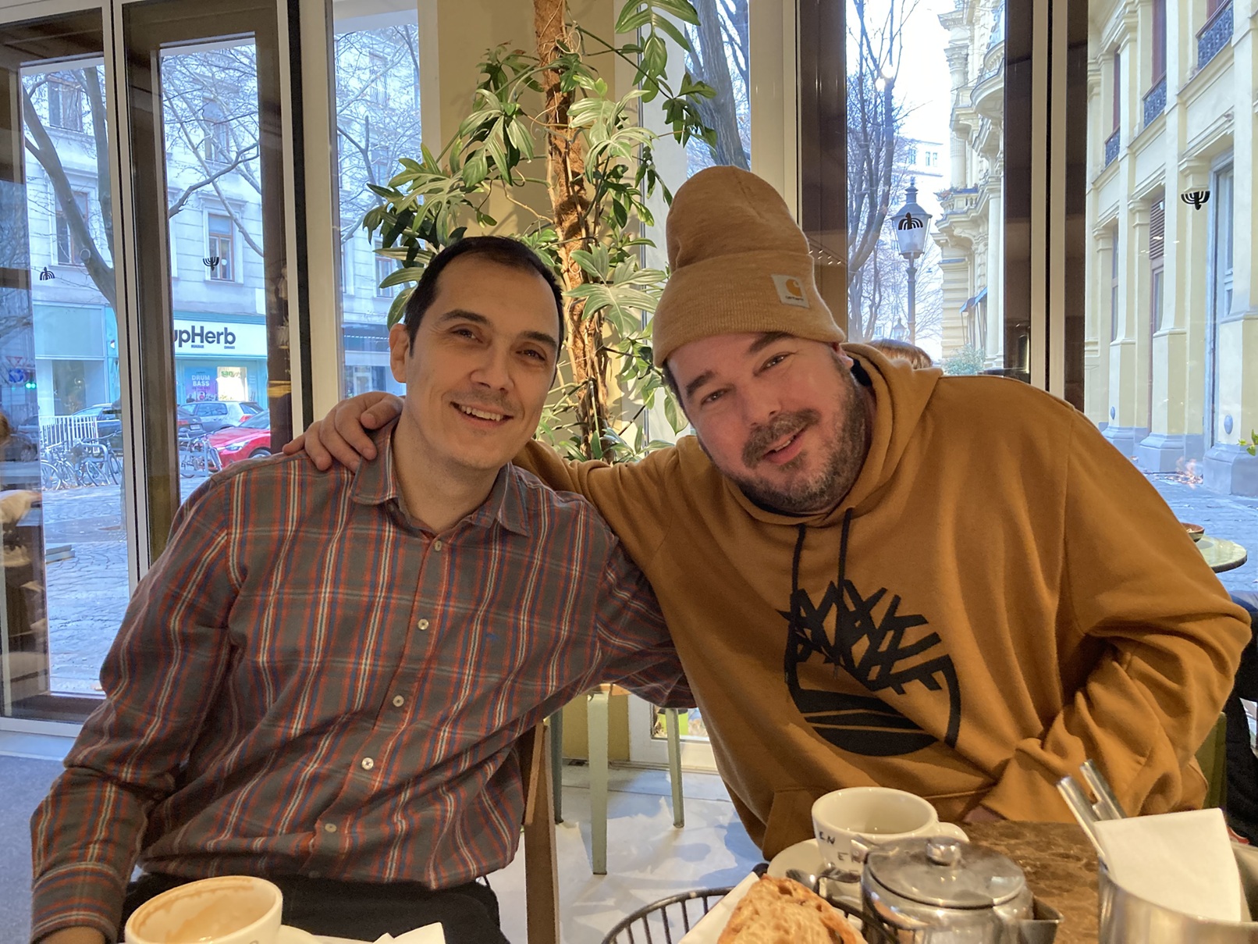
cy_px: 472
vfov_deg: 49.7
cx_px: 629
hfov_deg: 63.4
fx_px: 1018
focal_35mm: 28
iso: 250
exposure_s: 1/33
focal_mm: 3.99
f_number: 1.8
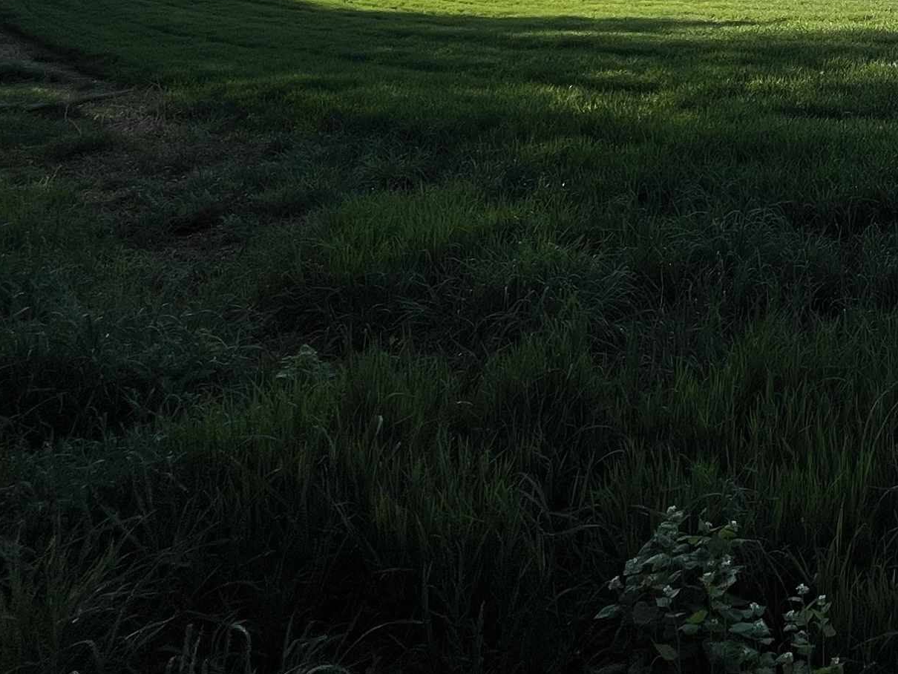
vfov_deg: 36.9
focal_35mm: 33
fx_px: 856
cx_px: 971
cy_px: -48
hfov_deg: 43.7
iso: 32
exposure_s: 1/1376
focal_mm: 1.57
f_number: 1.8
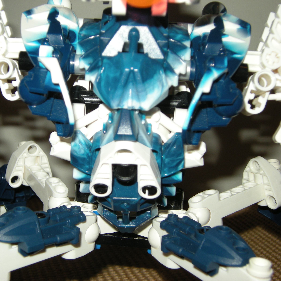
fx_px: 496
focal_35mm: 54
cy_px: 139
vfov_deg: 31.6
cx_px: 113
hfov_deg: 31.5
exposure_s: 1/60
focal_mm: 7.5
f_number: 3.5
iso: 64
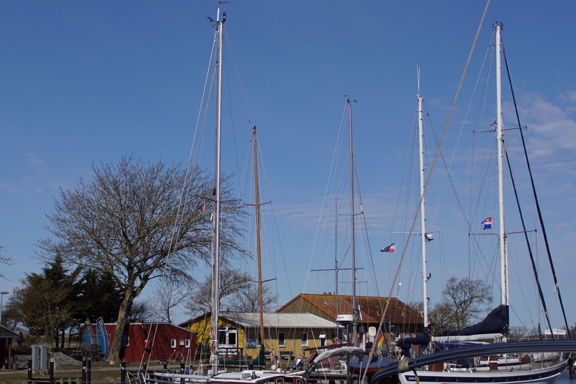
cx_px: 260
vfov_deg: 18.5
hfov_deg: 27.4
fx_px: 1179
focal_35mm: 74
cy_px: 220
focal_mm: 35
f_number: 4.5
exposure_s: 1/4000
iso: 200
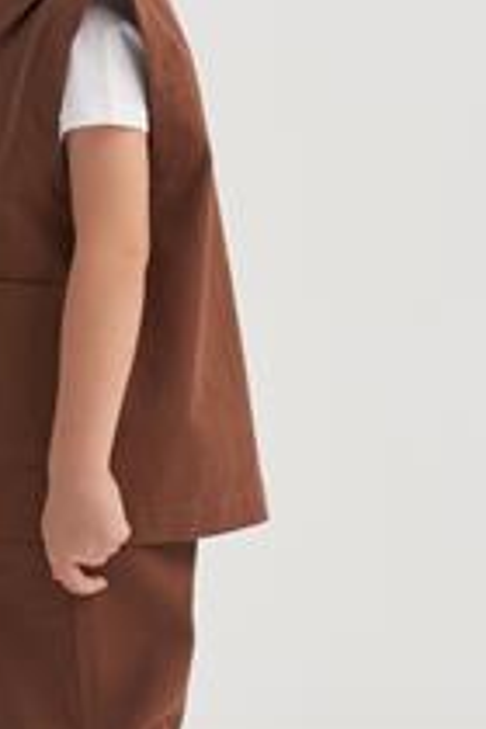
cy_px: 220
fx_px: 3705
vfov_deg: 11.2
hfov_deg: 7.5
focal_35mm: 183
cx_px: 111
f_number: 7.1
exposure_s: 1/160
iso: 400
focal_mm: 57
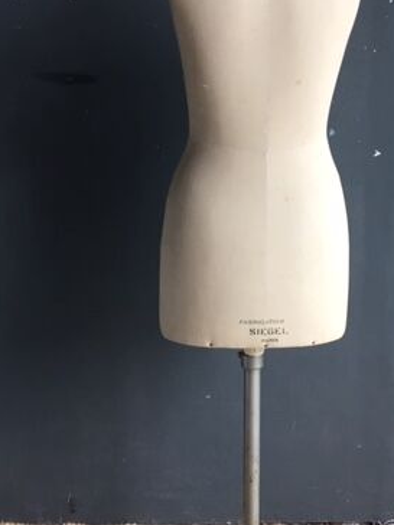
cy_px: 248
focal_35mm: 51
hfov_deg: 28.3
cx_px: 273
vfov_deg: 37.5
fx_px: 774
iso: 25
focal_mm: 4.15
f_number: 2.2
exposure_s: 1/33
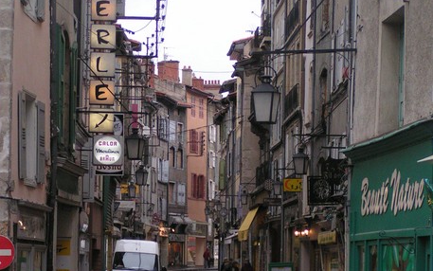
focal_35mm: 162
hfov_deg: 12.9
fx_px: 1912
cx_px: 217
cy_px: 209
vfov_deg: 8.1
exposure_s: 1/125
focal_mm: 17.4
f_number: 3.5
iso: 160
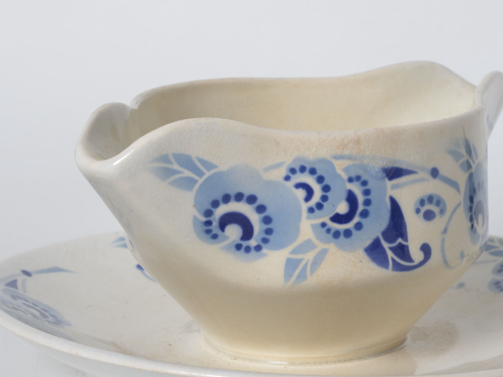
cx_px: 324
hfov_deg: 16.3
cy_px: 218
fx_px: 1758
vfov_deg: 12.2
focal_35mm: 121
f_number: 11
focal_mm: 50
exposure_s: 1/125
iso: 100
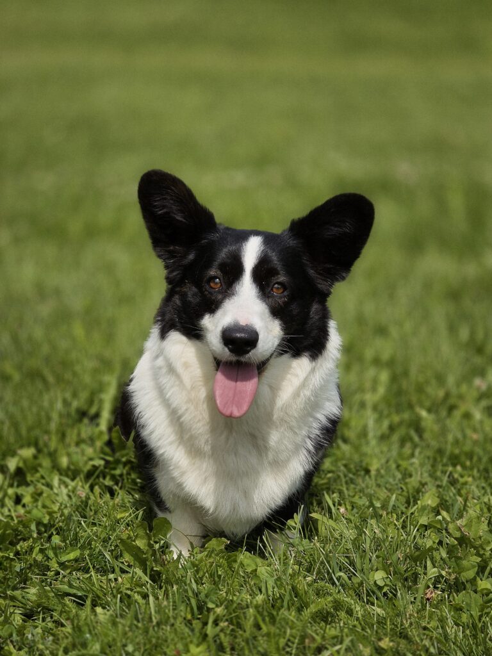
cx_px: 246
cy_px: 328
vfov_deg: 17.1
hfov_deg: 12.9
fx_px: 2179
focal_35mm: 115
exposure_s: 1/1000
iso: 32
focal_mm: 18.6
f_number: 3.4
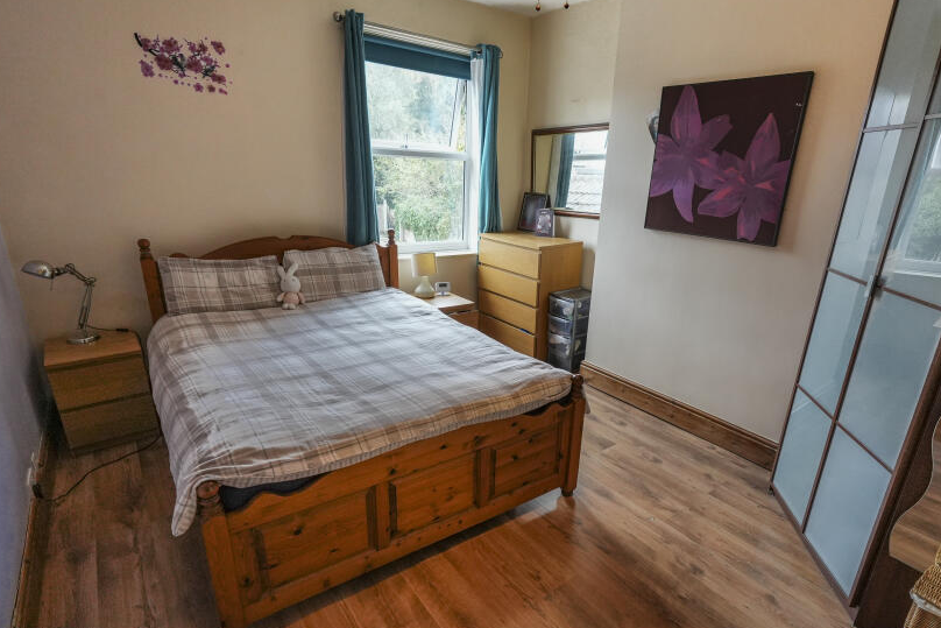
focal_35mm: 19
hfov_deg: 86.8
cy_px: 344
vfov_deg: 64.4
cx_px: 495
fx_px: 497
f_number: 4
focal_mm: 10
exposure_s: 1/160
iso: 1000
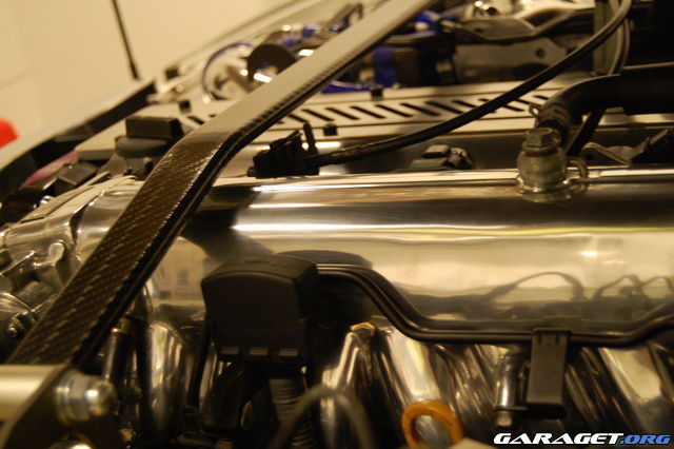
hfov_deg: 33.4
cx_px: 337
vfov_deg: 22.6
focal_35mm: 60
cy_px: 224
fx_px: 1123
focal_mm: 40
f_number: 5
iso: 800
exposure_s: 1/20
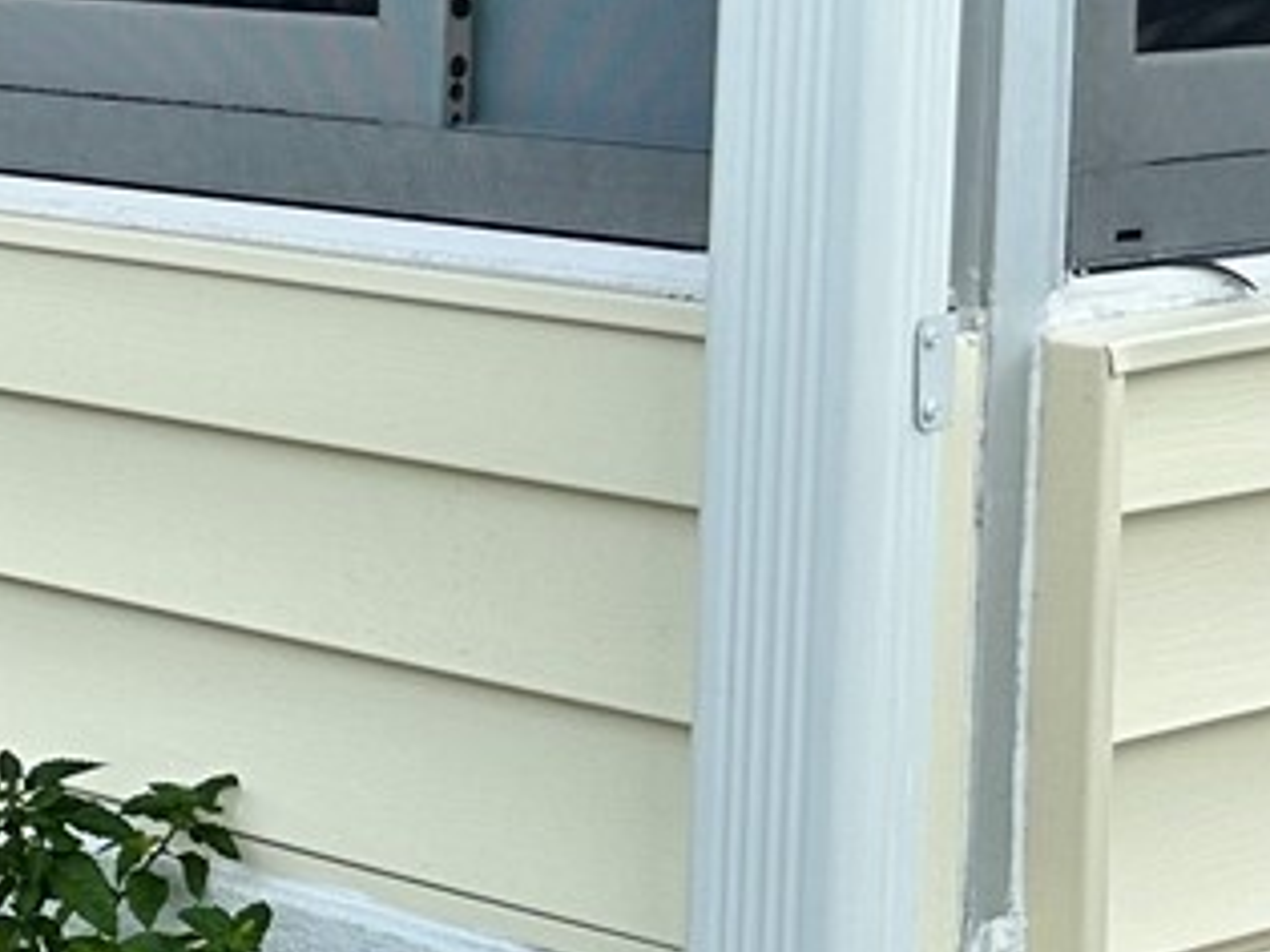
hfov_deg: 14.3
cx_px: -1004
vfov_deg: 12.1
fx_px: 4474
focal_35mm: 122
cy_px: 149
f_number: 1.78
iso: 80
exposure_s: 1/1751
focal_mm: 6.86
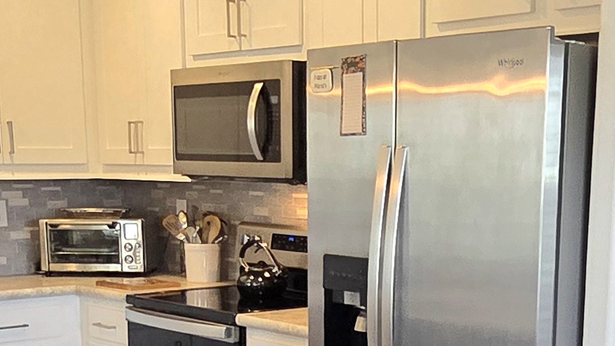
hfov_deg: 32.8
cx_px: 355
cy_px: 426
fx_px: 1044
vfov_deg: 17.8
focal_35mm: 64
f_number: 2.2
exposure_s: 1/120
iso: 200
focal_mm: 2.2
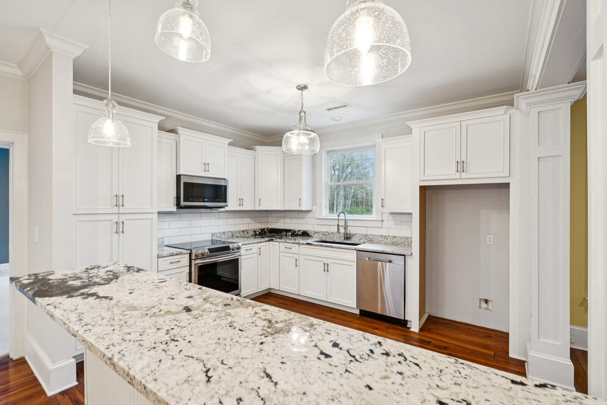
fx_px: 270
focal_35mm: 16
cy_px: 202
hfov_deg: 96.7
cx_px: 304
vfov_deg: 73.8
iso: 400
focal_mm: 16
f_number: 8
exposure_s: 1/8
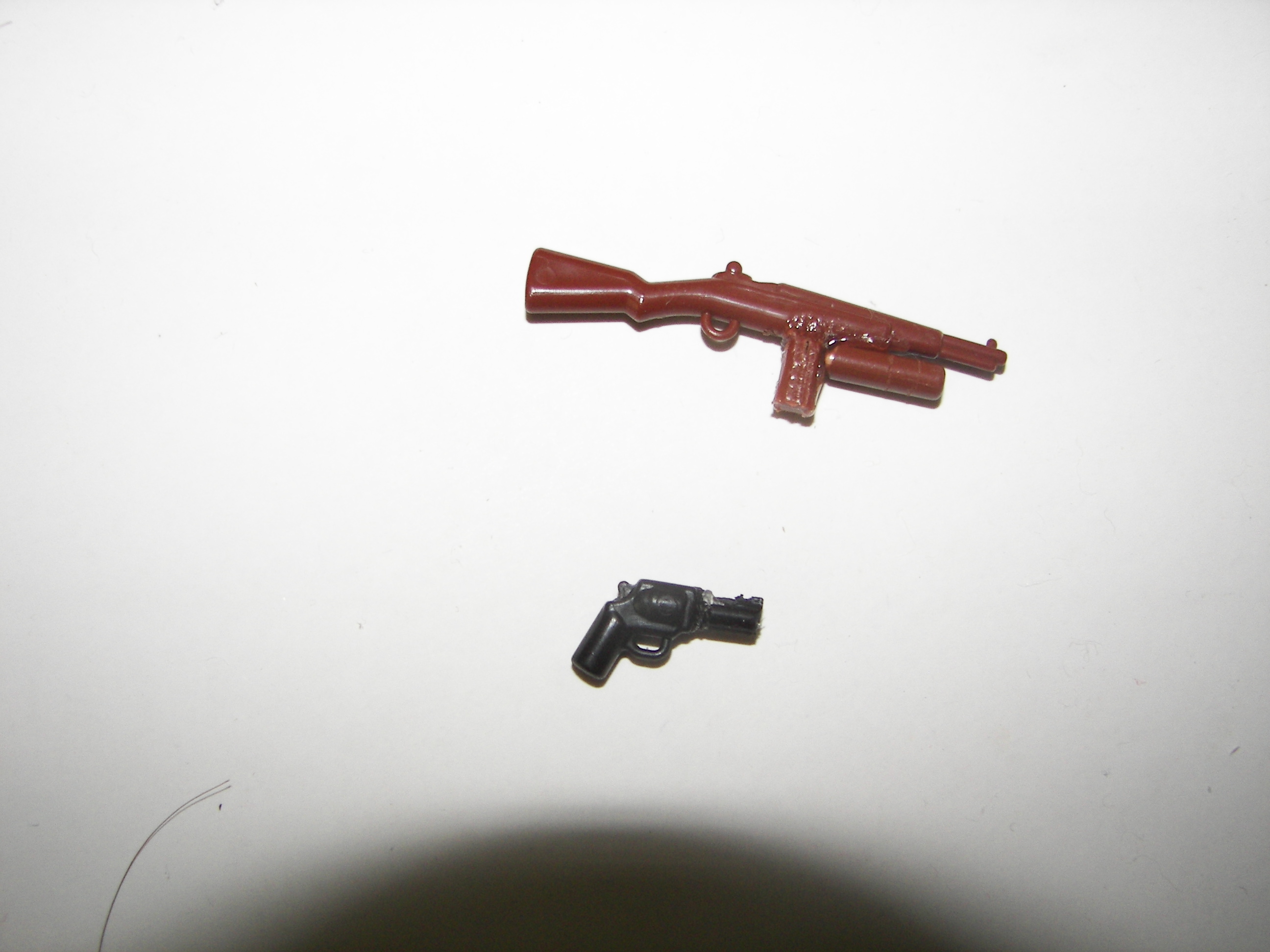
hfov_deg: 51.4
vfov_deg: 39.7
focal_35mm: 36
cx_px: 635
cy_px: 476
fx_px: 1321
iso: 100
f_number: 2.8
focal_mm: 6
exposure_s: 1/30
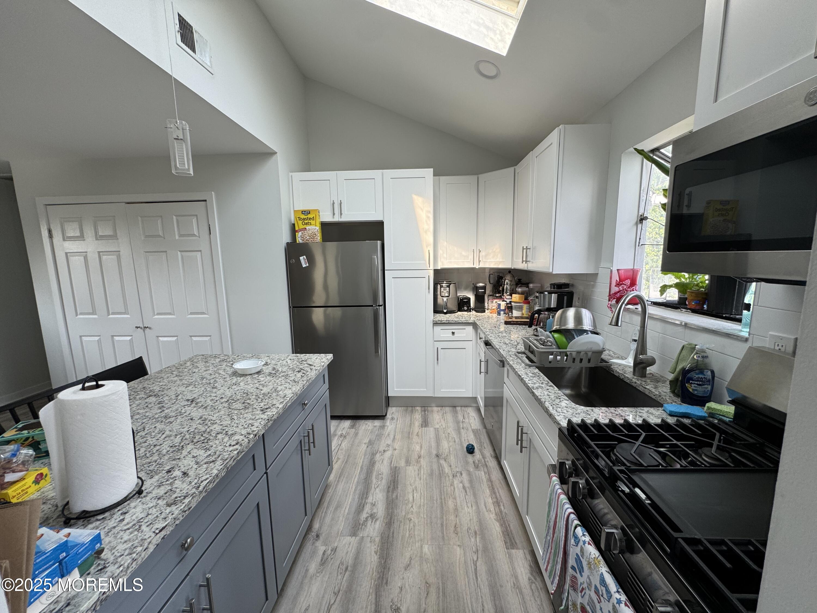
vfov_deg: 85.7
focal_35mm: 14
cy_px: 306
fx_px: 330
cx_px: 408
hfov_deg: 102.1
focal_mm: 2.22
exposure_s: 1/111
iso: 40
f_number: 2.2
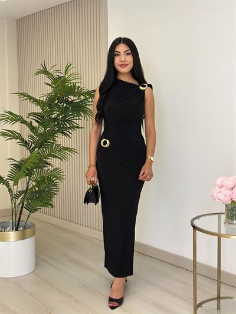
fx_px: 436
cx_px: 118
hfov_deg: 30.3
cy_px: 157
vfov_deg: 39.6
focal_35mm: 48
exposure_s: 1/246
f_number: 1.78
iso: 80
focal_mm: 6.86
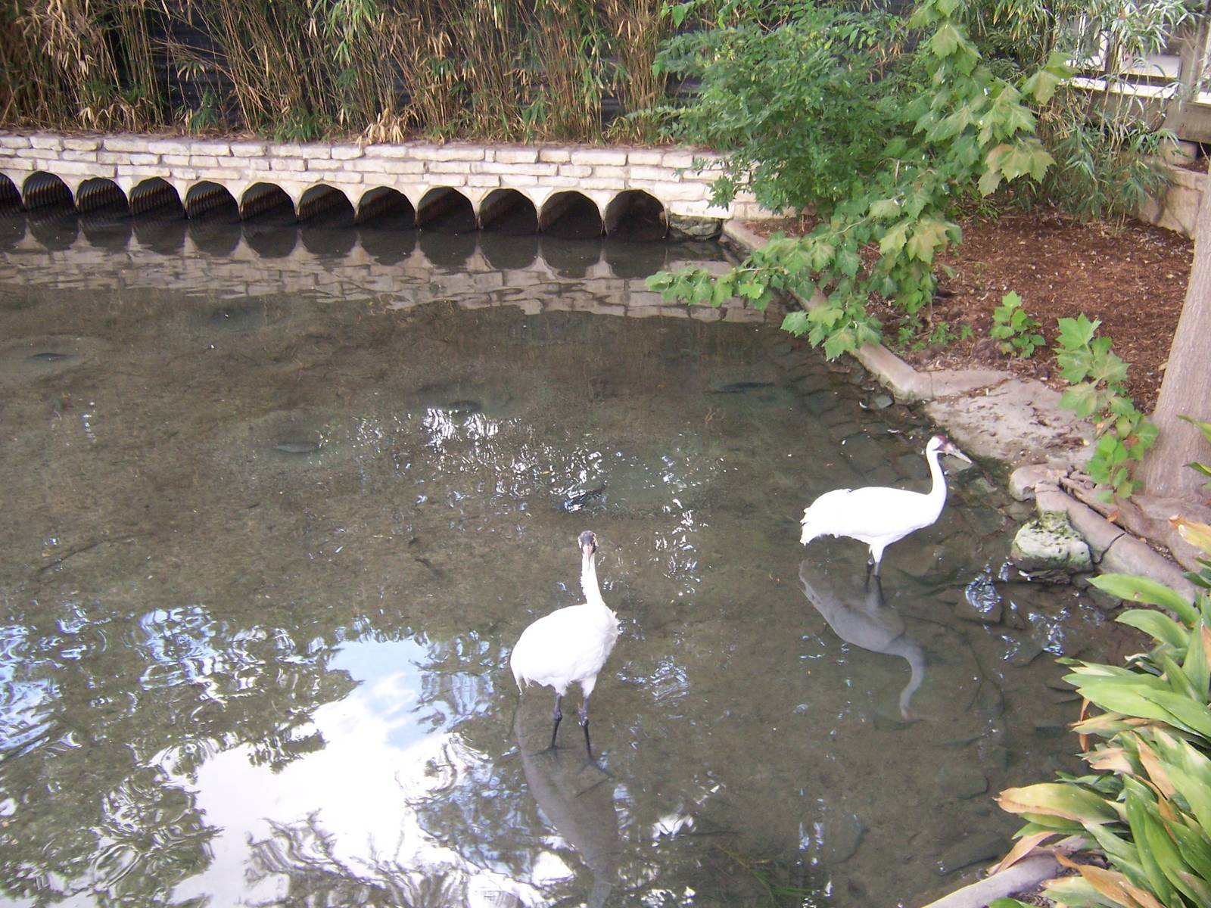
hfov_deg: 55.4
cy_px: 454
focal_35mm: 33
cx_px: 606
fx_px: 1154
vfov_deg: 42.9
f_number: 2.8
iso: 140
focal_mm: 5.5
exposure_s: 1/60
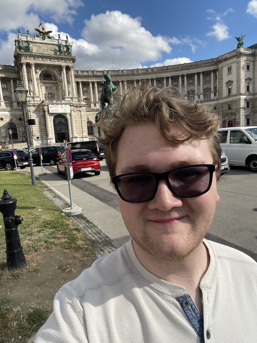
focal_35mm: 23
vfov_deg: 73.9
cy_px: 172
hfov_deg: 58.9
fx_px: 228
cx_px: 128
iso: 25
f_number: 2.2
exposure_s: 1/761
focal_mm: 2.71
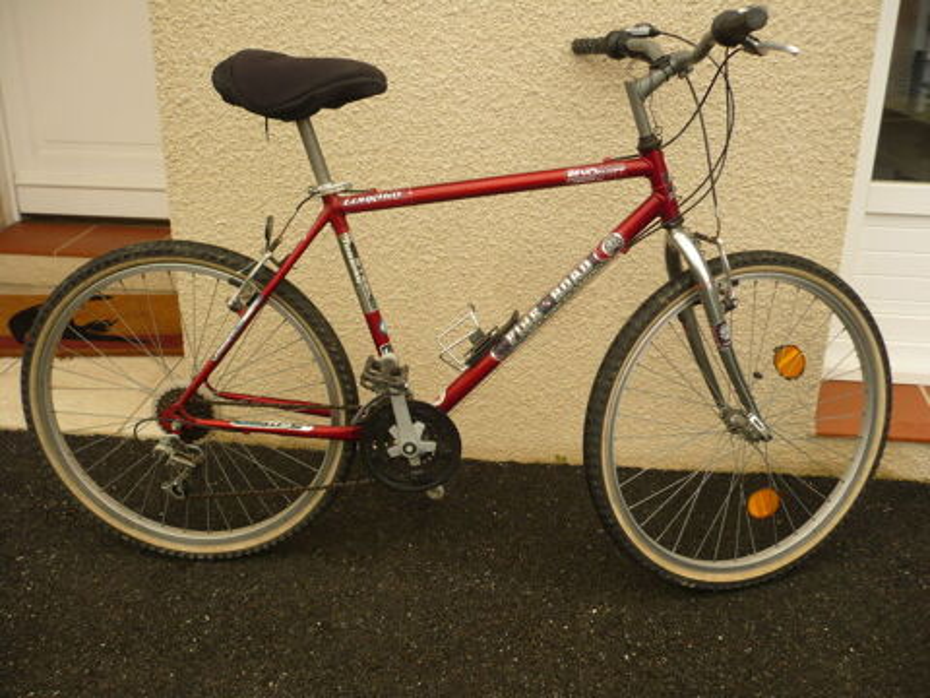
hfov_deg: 52.6
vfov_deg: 40.7
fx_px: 940
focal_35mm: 35
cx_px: 465
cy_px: 349
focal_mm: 5.8
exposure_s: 1/125
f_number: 2.8
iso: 100
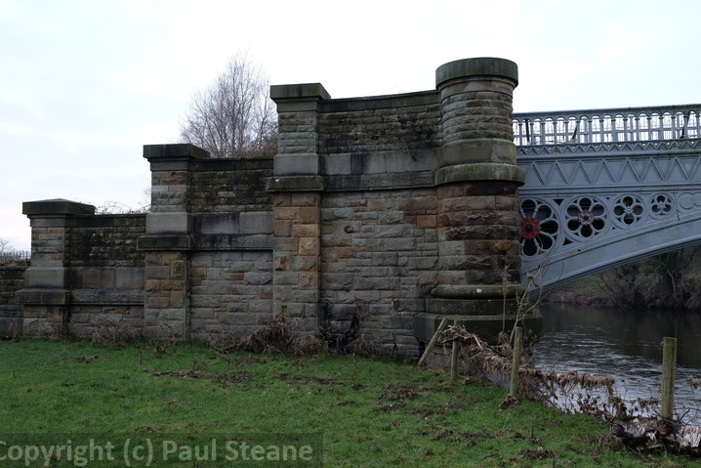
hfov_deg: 58.7
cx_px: 369
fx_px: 623
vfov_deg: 41.1
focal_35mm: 32
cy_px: 219
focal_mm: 19.6
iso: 200
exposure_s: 1/125
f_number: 3.6
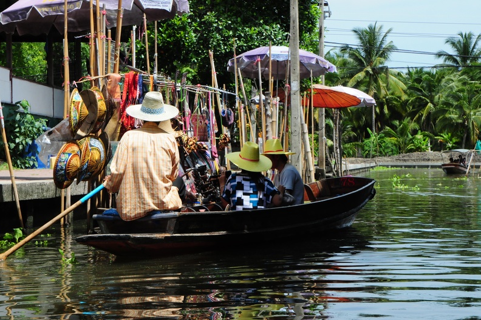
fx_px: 1401
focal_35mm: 105
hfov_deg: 19.5
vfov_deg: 13.0
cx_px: 240
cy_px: 160
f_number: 14
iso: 1000
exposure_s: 1/640
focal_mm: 70
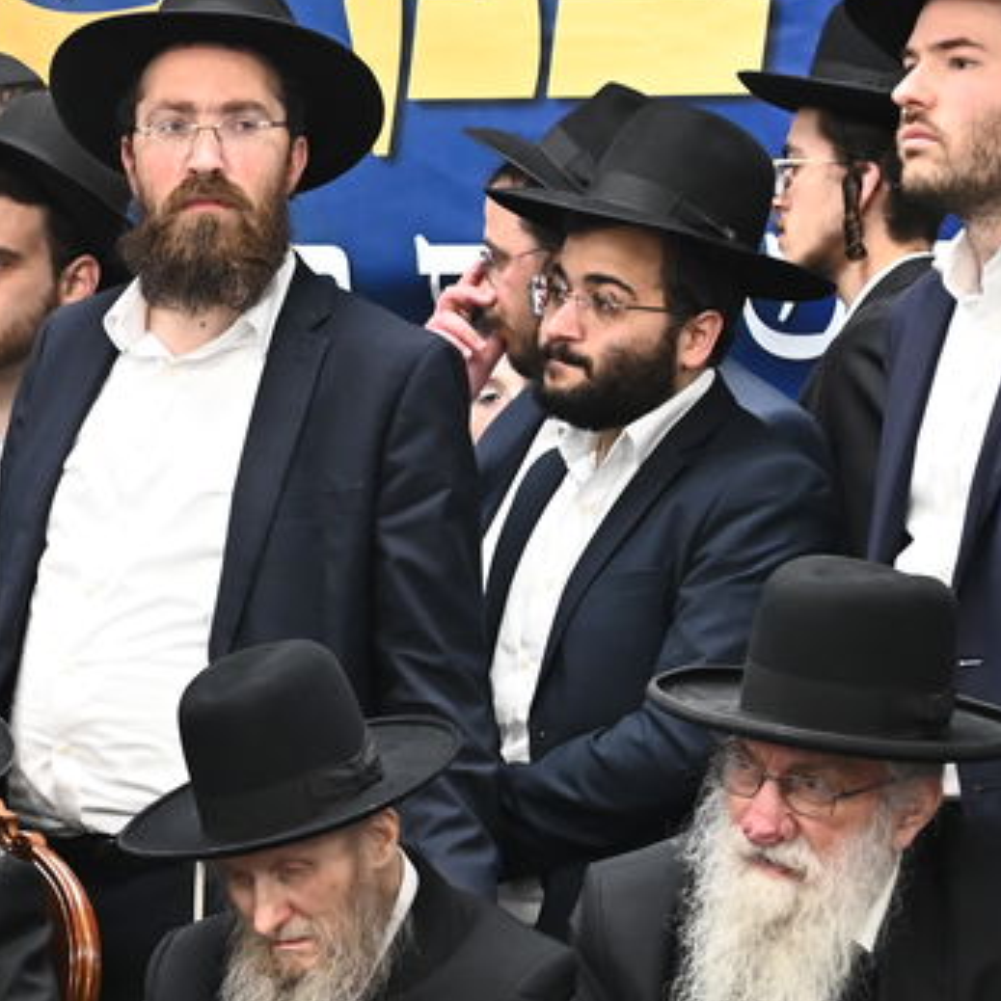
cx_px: -324
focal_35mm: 206
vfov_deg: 8.5
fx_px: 6740
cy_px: 775
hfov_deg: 8.4
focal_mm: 60
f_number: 4.5
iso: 2000
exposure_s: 1/160
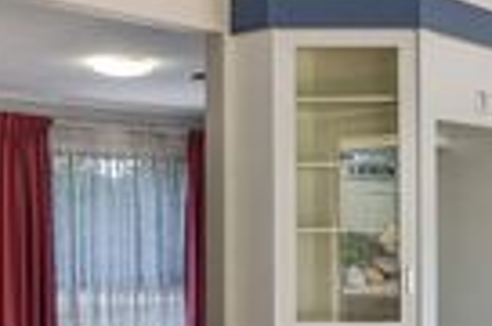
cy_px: 194
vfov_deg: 25.8
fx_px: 709
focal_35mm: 52
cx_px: 365
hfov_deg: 37.4
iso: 100
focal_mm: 10
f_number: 11
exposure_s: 1/4
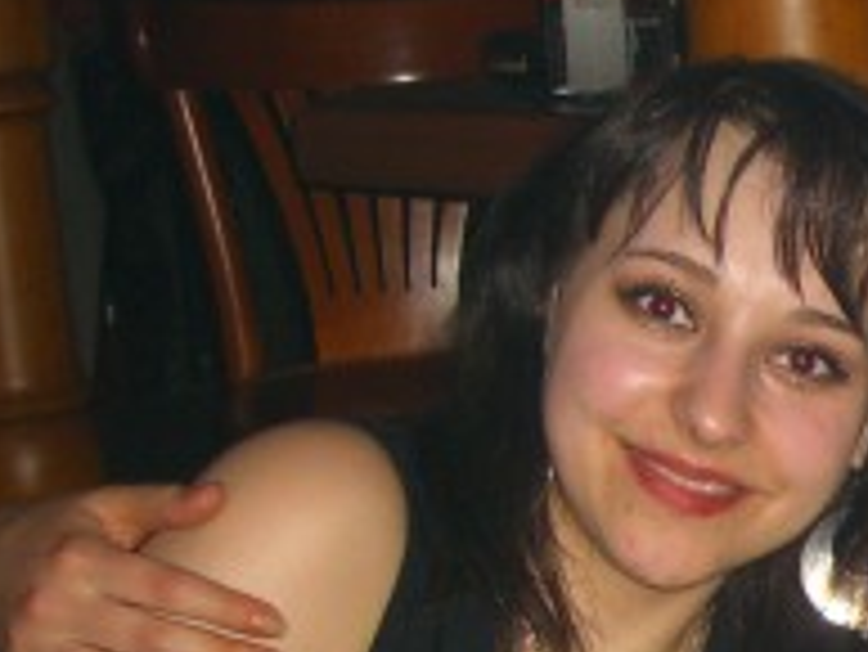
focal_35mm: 118
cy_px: 634
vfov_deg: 12.4
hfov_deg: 15.6
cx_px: 1232
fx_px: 2961
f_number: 2.8
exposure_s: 1/60
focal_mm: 7.9
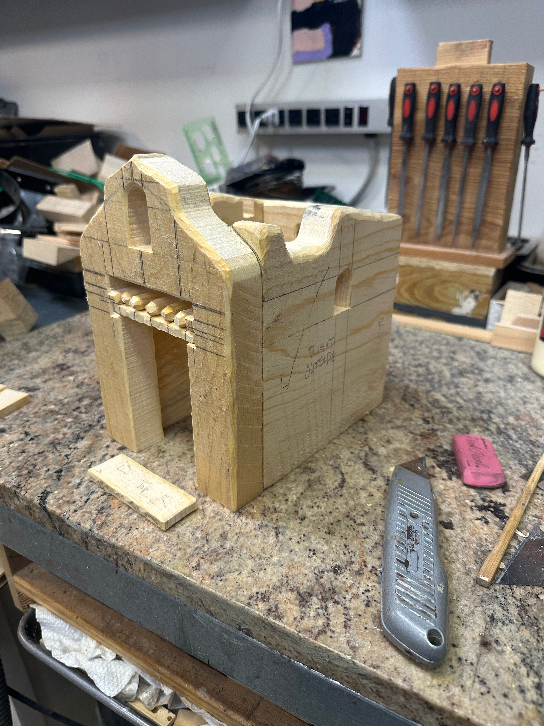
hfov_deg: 56.8
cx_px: 272
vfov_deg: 71.6
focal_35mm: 24
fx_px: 503
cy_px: 363
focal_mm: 6.86
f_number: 1.78
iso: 160
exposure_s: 1/120
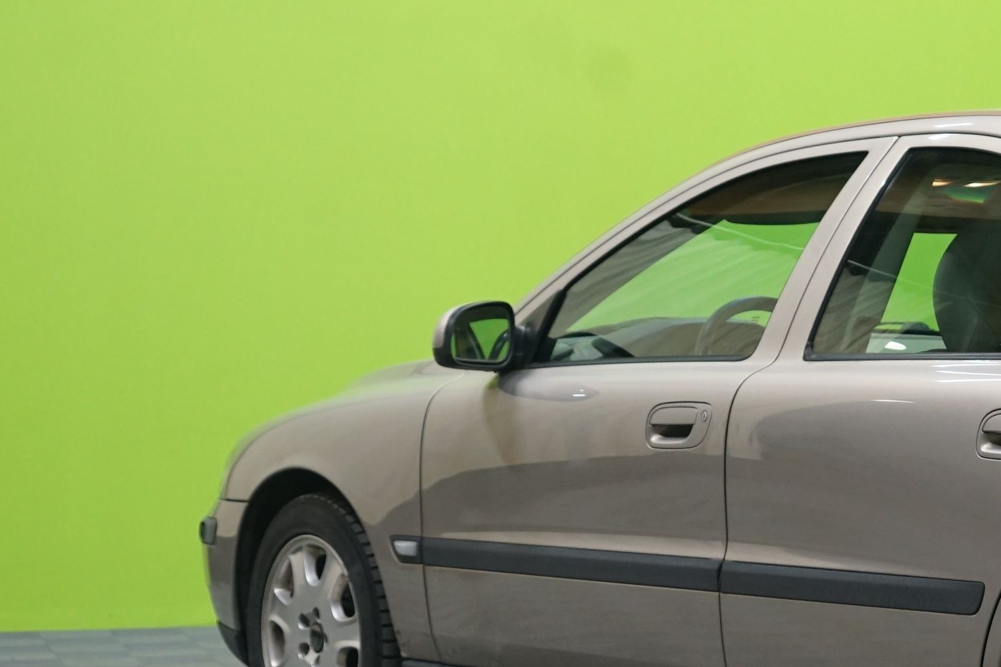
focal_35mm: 119
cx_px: 1208
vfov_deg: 11.5
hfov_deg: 16.5
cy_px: 416
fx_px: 3309
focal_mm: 46
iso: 1250
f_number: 5
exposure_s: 1/25
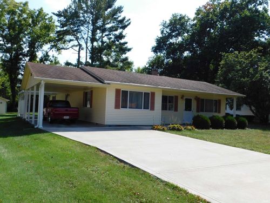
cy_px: 102
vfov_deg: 46.8
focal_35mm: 30
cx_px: 135
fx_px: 234
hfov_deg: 60.0
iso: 125
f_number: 3.2
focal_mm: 5.3
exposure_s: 1/1000
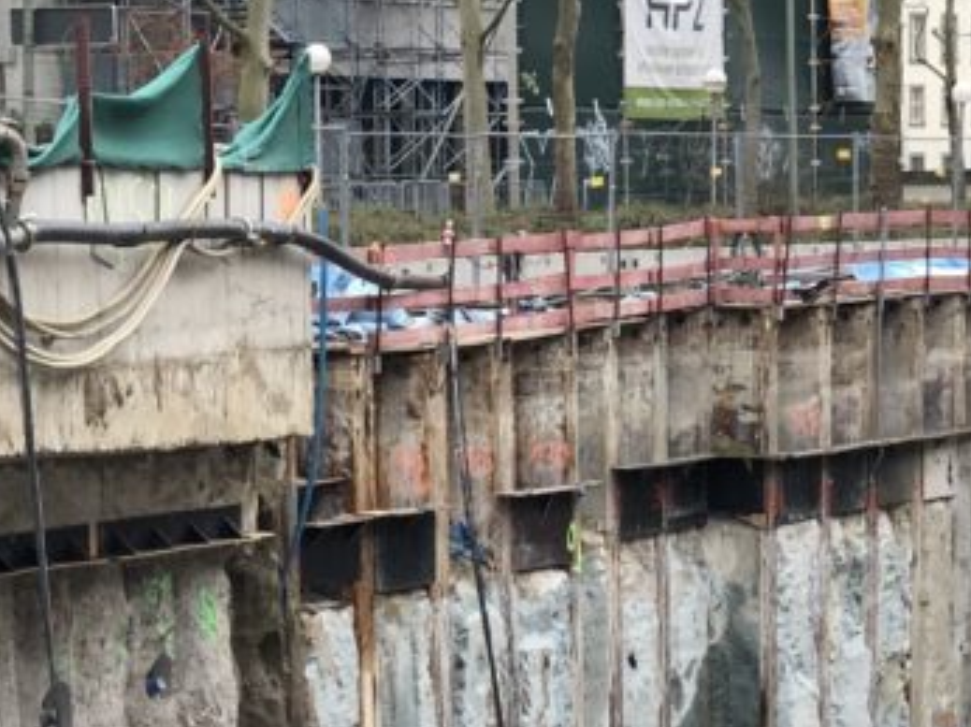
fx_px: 4317
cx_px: 530
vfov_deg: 9.5
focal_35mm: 154
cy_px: 884
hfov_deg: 12.8
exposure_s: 1/50
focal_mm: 6
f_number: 2.4
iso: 20
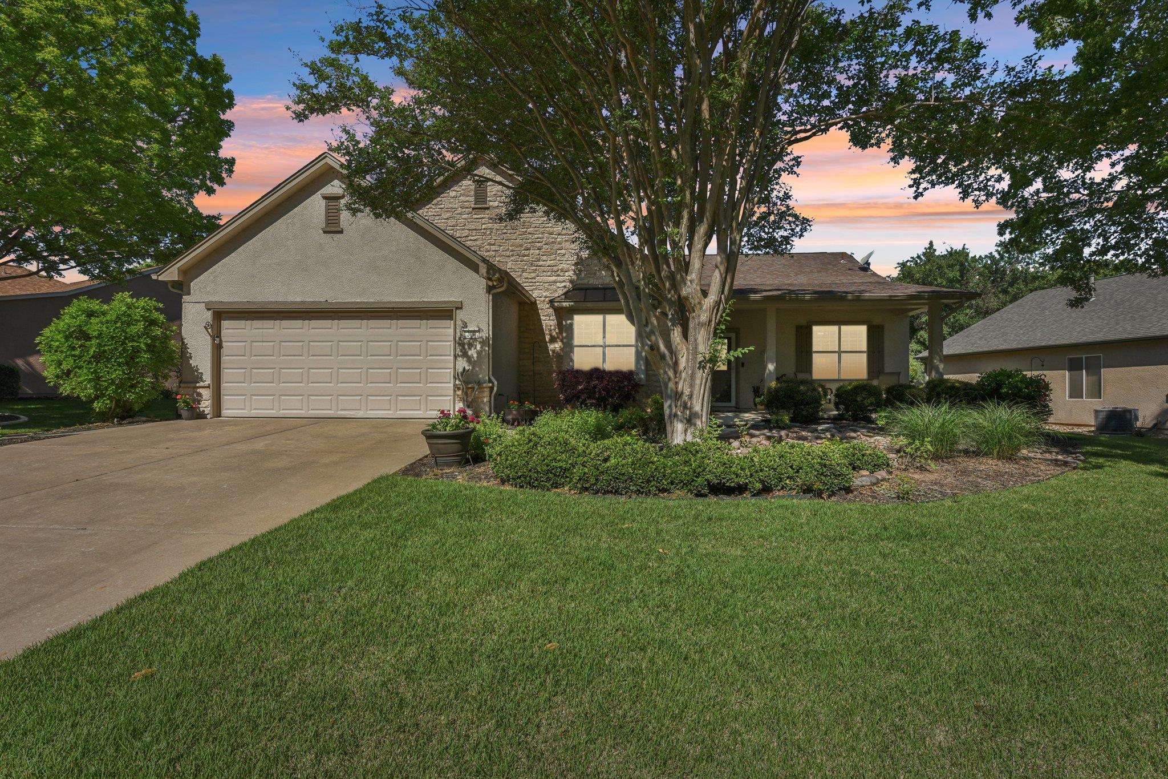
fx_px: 584
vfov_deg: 67.4
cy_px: 390
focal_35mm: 18
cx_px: 584
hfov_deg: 90.0
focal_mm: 18
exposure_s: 1/500
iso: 100
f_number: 8
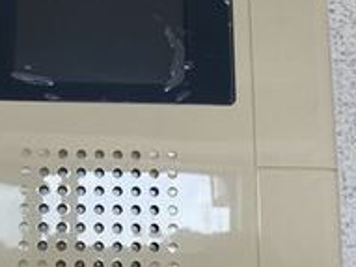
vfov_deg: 15.7
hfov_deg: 20.7
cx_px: 93
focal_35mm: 94
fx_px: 966
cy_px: 166
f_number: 1.8
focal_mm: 3.99
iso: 25
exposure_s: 1/302
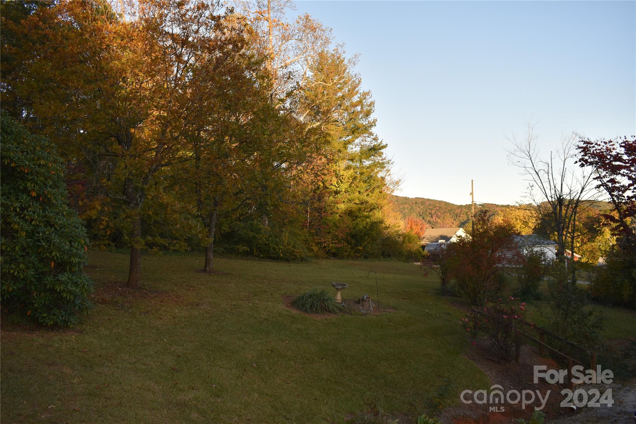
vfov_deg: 43.6
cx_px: 318
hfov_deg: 61.9
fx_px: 530
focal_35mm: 30
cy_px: 212
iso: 100
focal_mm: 20
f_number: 5.6
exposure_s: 1/125
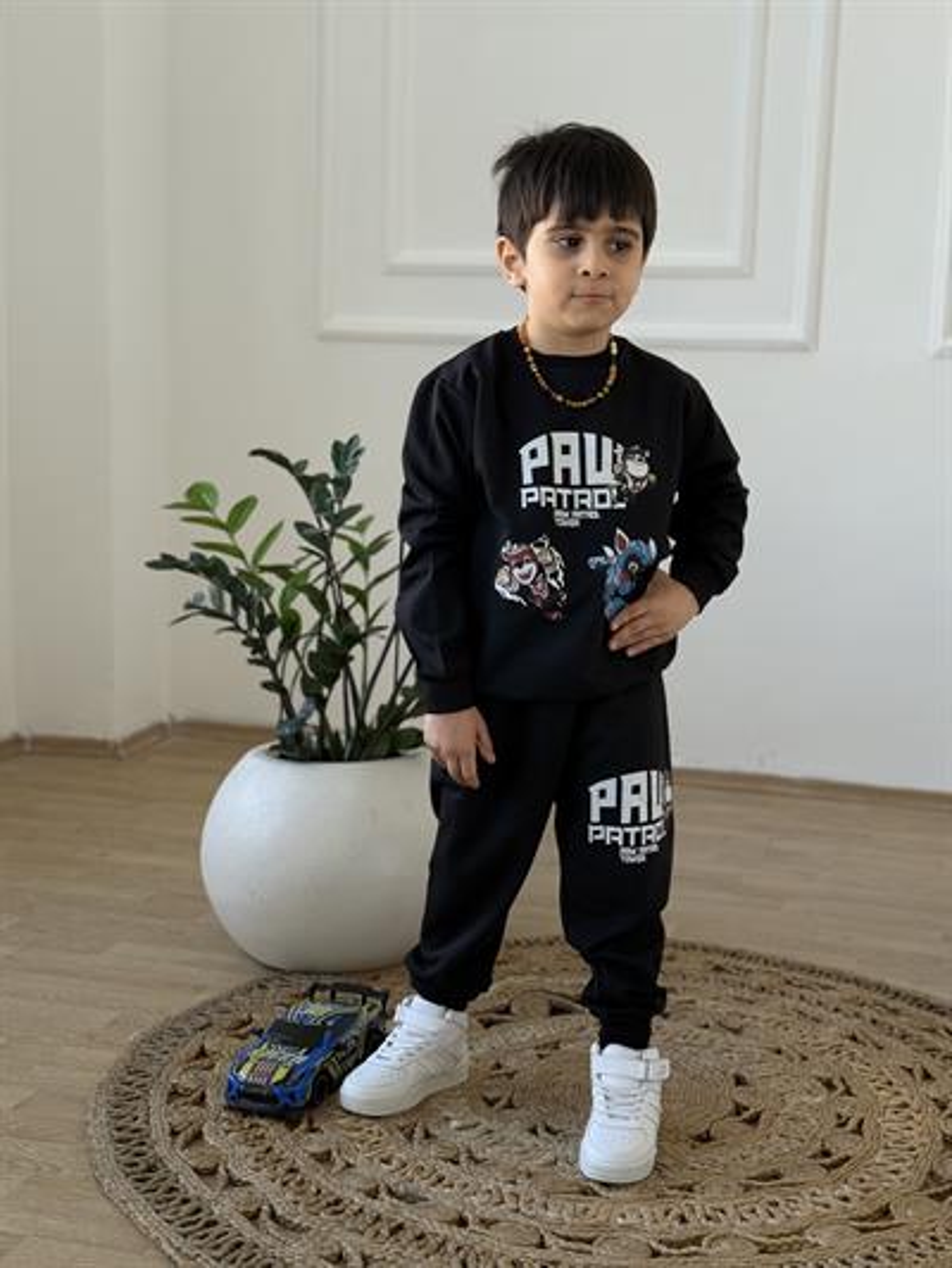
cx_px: 476
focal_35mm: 48
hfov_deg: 30.3
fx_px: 1759
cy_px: 634
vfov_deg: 39.6
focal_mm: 6.76
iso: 80
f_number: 1.78
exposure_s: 1/121
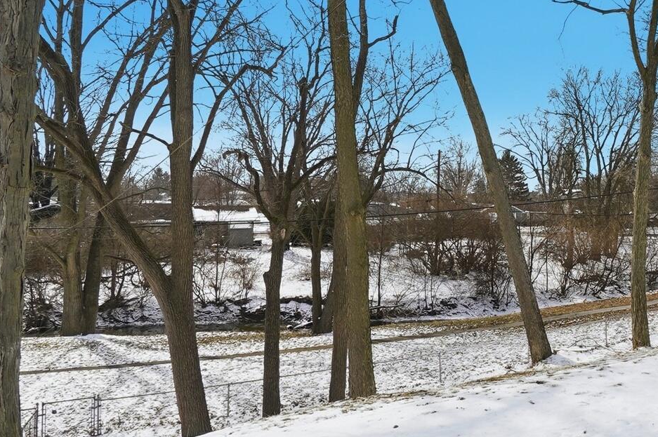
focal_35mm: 32
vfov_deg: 40.7
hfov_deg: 52.8
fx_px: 584
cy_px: 275
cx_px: 570
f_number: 10
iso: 125
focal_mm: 10
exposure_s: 1/3200
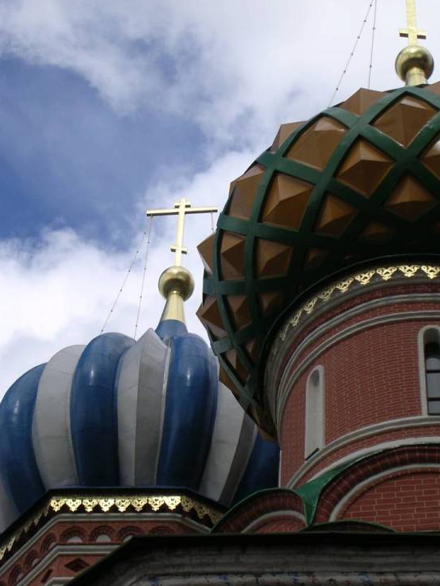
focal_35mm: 121
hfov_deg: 12.3
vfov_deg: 16.3
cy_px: 266
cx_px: 224
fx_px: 2049
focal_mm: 16.7
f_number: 4.8
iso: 100
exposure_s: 1/601
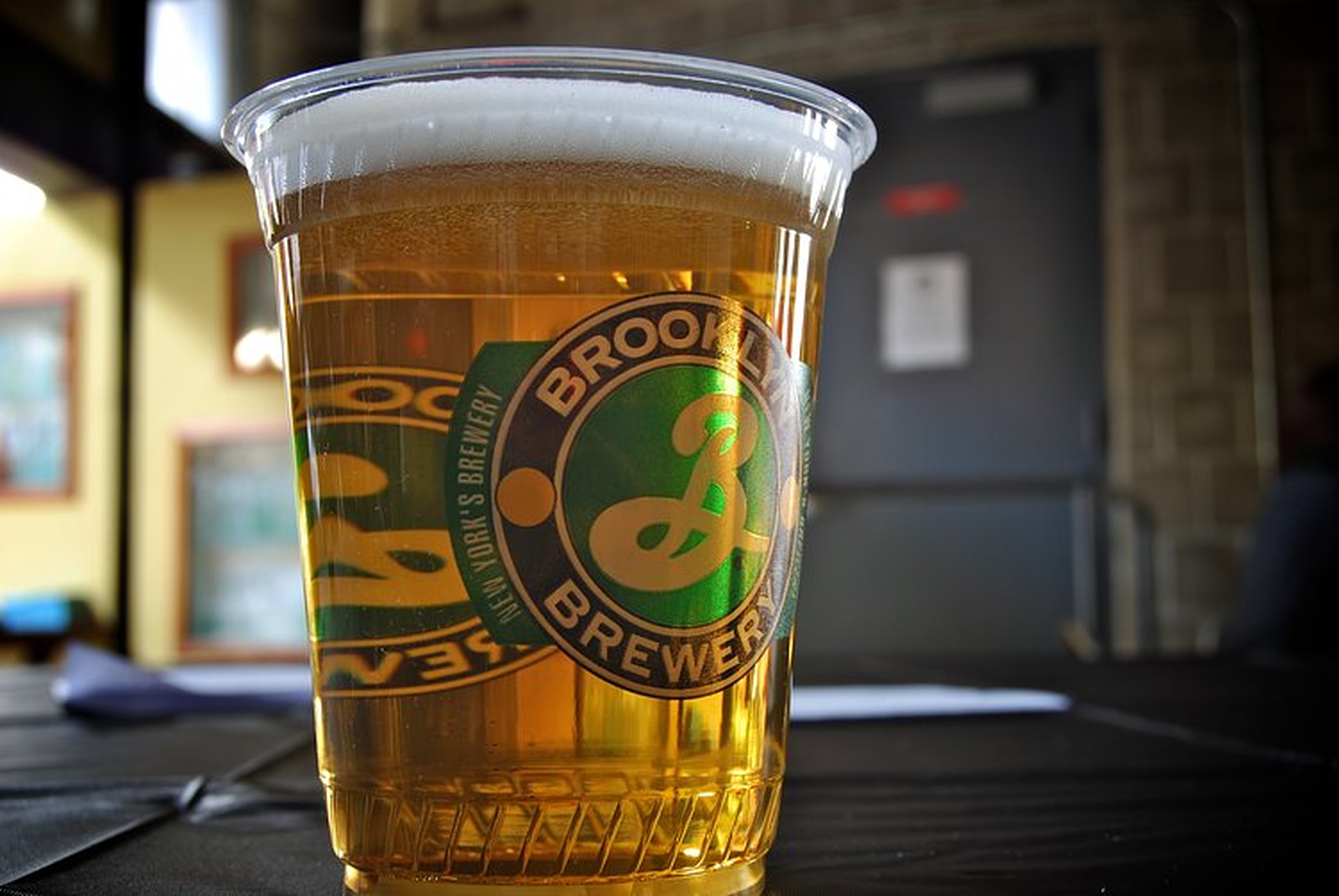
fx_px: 1899
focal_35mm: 51
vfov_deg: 26.6
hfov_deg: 38.8
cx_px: 670
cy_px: 448
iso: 100
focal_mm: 34
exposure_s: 10
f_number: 9
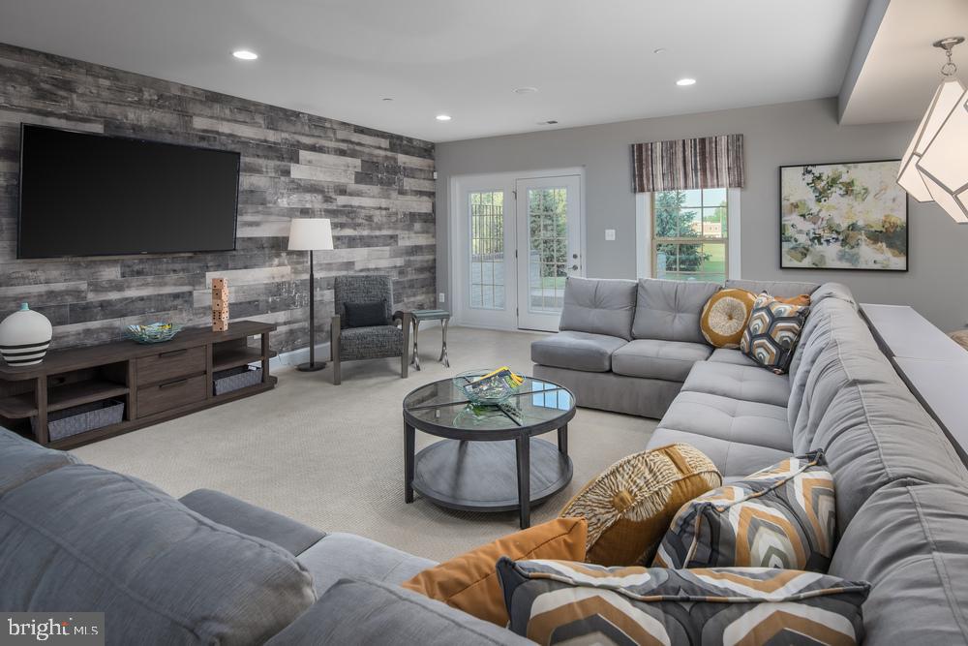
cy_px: 323
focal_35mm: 19
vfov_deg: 64.6
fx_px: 511
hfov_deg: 86.9
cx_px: 484
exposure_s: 1/250
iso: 320
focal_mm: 19
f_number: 9
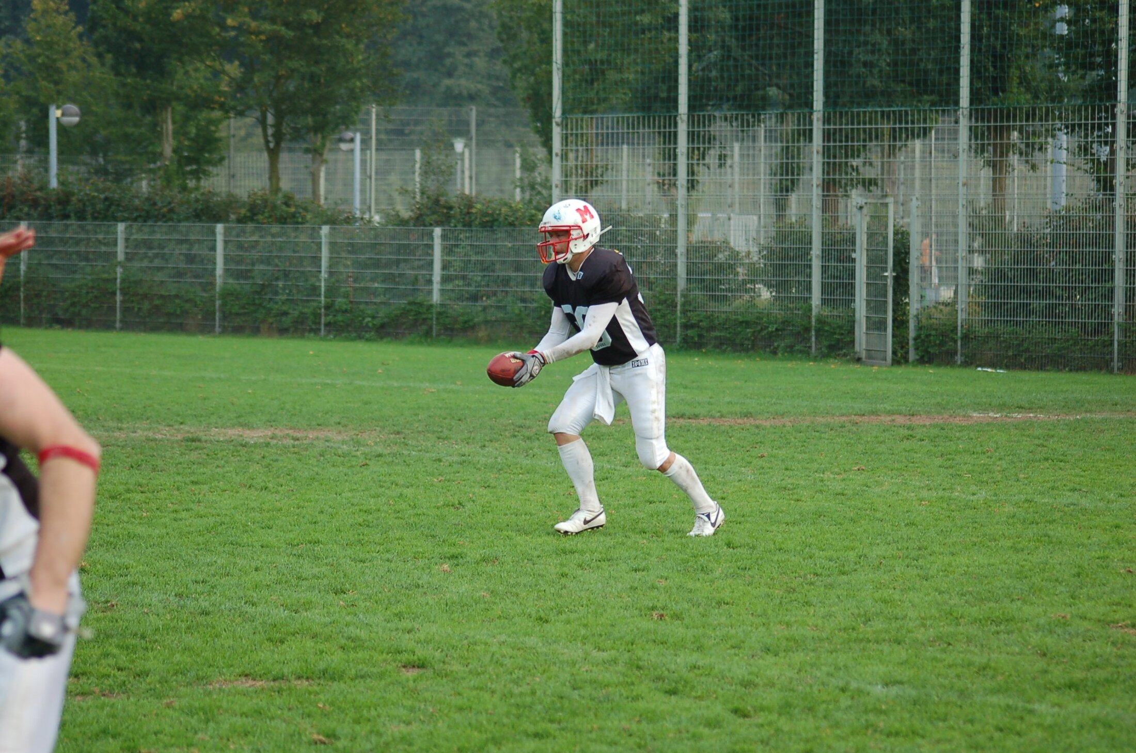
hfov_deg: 14.4
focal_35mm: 142
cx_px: 568
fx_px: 4488
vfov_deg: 9.6
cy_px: 376
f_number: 4.2
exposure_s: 1/640
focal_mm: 95
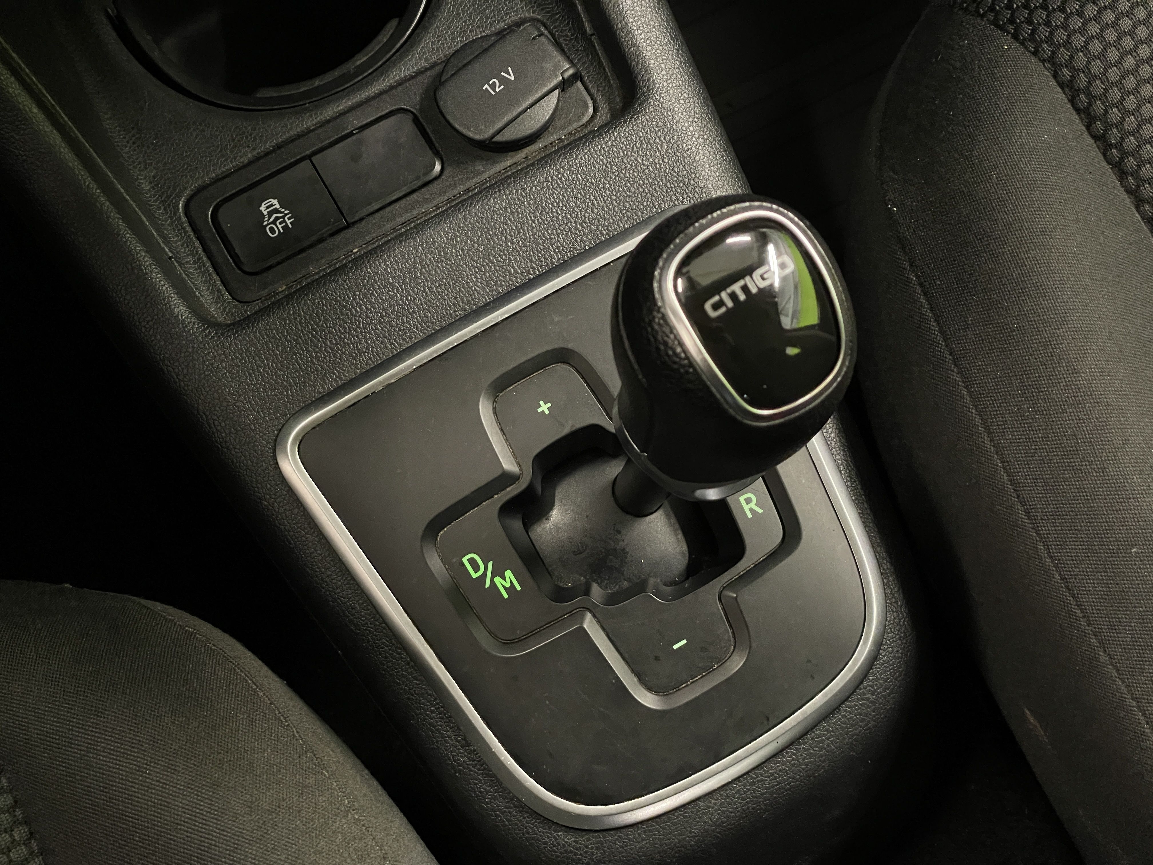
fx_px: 1732
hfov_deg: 36.8
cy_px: 432
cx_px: 576
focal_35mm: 52
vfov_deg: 28.0
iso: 800
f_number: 2
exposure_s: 1/50
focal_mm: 6
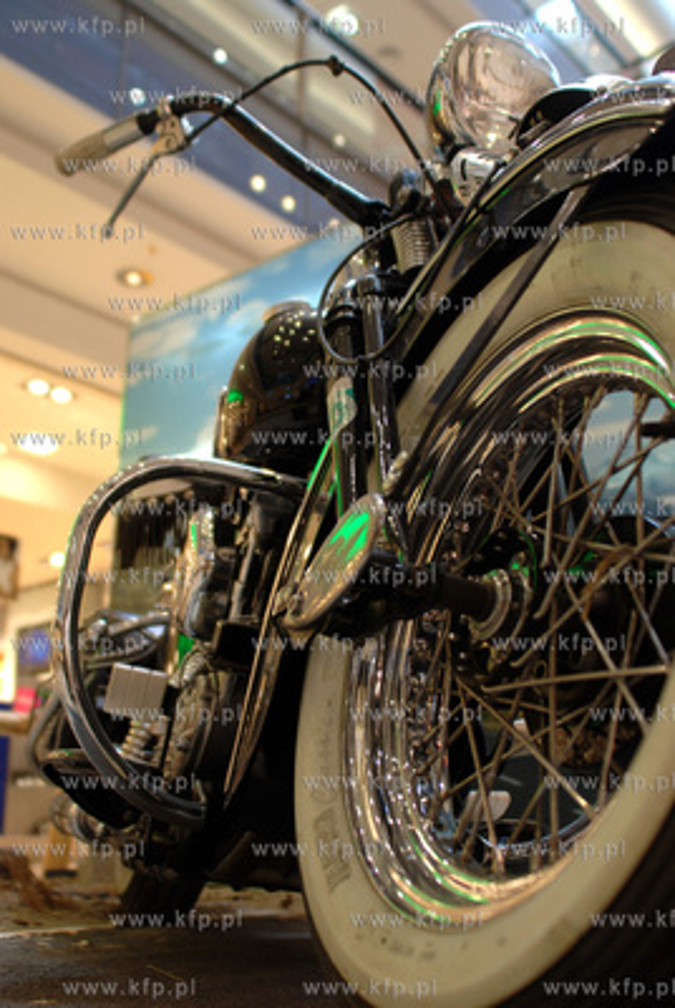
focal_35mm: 36
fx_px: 1009
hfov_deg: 37.0
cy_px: 504
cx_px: 338
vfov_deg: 53.1
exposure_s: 1/60
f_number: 2.8
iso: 100
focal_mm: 24
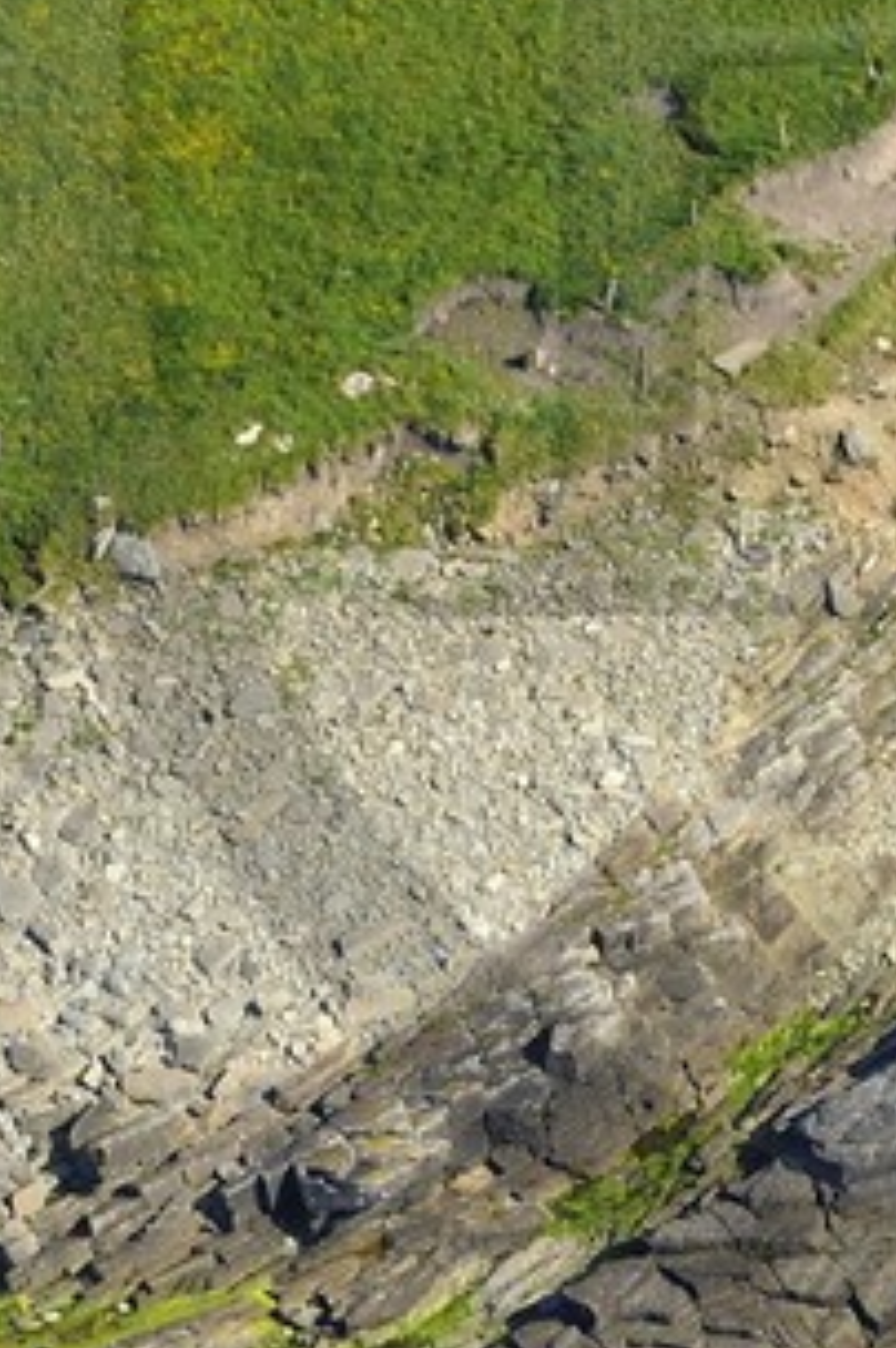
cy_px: 75
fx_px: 22824
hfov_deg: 2.2
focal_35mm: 610
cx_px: 1344
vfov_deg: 3.4
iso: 400
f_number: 7.1
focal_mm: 116
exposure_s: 1/800
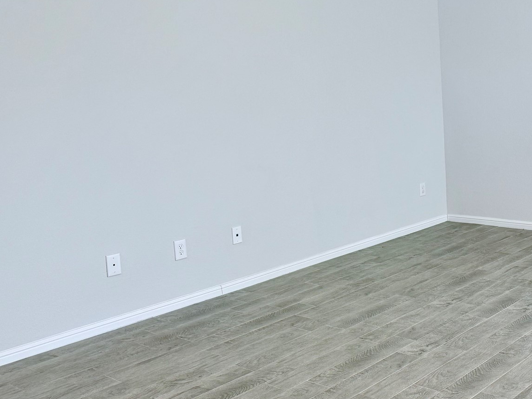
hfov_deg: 40.8
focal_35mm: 43
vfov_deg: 33.4
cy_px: 151
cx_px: 469
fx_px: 661
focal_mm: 6.76
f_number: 1.78
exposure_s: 1/60
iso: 125
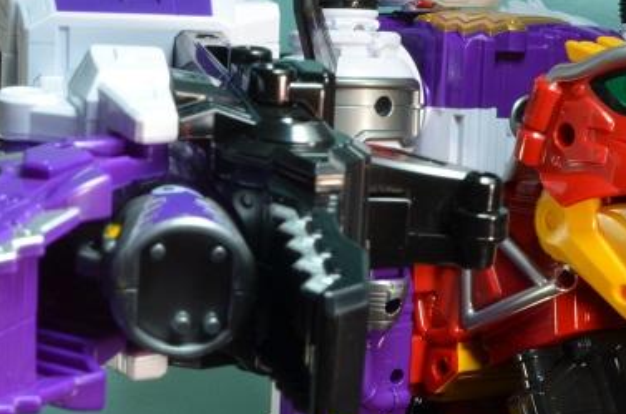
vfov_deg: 18.3
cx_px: 259
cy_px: 229
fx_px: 1280
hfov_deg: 27.4
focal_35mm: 74
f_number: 29
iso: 100
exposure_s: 2
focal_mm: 29
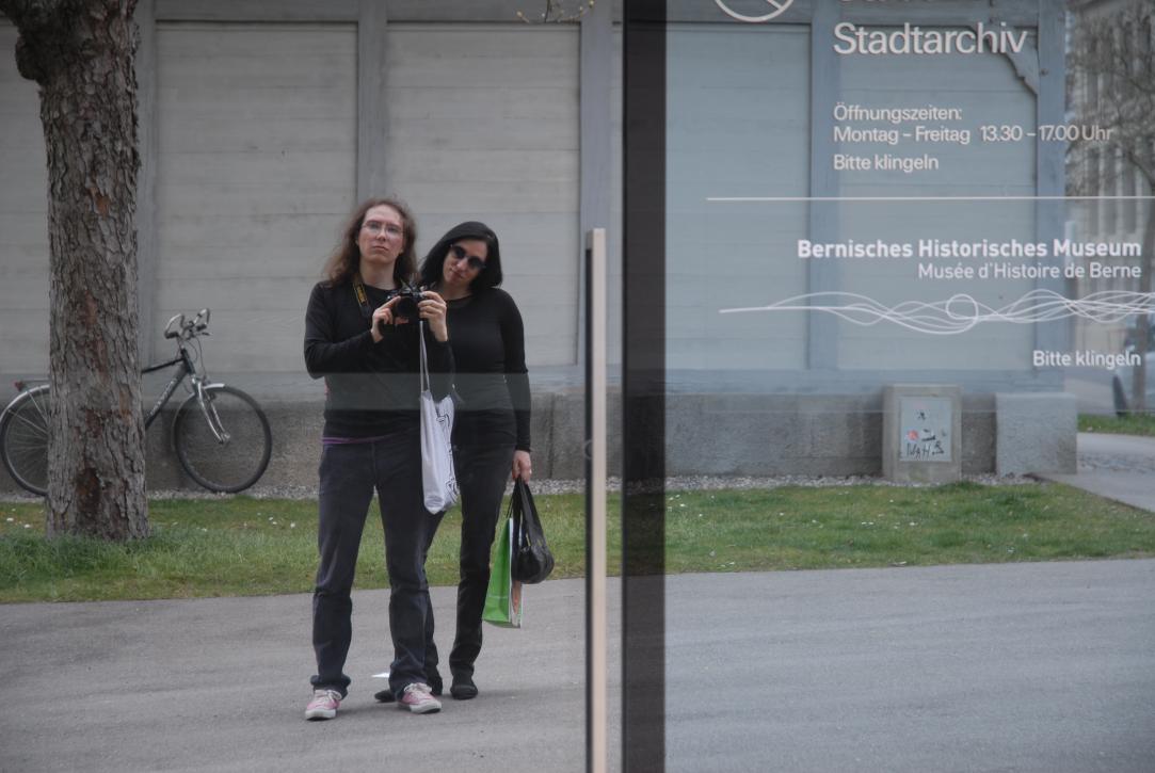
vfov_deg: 13.1
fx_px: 3373
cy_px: 386
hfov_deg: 19.4
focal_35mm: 105
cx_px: 578
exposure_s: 1/60
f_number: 4.5
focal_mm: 70
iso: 180
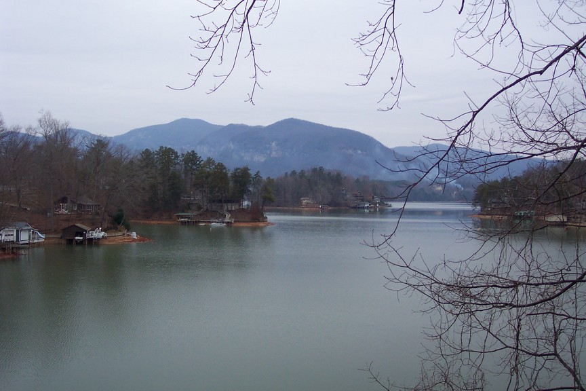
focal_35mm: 38
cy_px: 196
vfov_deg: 35.1
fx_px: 619
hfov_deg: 50.7
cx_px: 293
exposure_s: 1/60
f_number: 2.8
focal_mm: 8
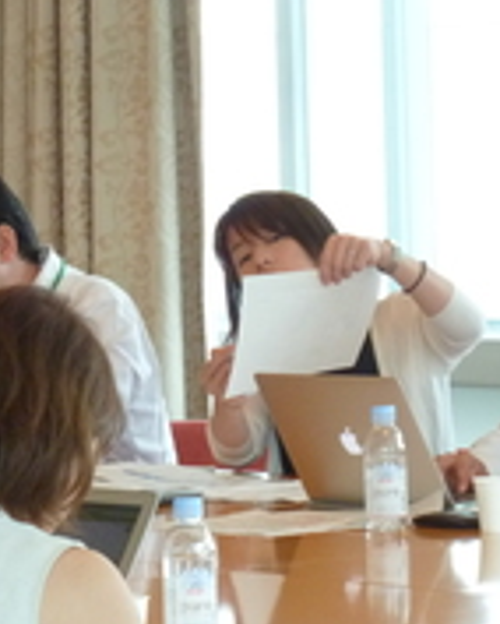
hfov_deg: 5.9
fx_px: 4875
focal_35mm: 264
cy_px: 405
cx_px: 204
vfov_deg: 7.3
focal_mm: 22.5
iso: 400
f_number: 4.5
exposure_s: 1/50
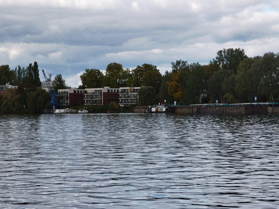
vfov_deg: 12.2
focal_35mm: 121
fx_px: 975
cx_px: 140
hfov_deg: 16.3
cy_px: 104
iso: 50
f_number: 2.4
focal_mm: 7.48
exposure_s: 1/850
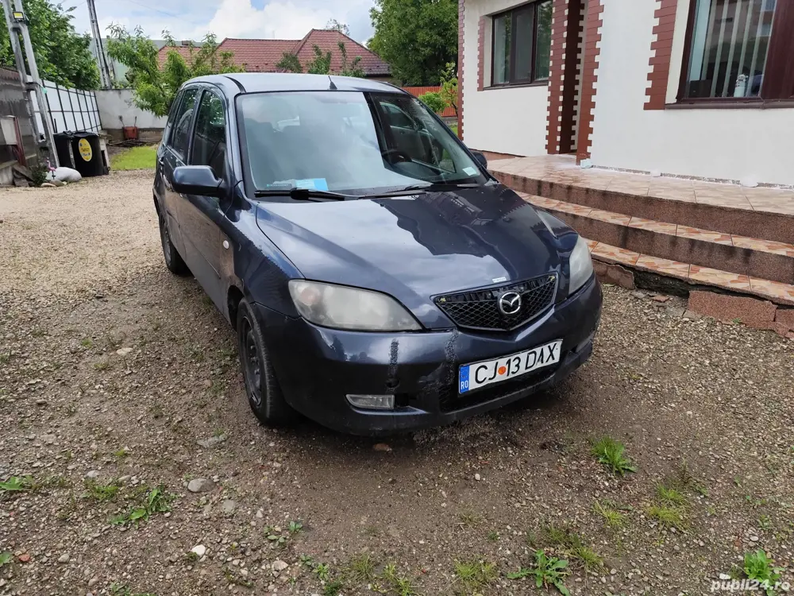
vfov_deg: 58.9
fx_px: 528
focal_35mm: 23
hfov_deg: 73.9
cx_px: 397
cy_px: 298
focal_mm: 6.19
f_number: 1.65
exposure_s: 1/847
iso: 50
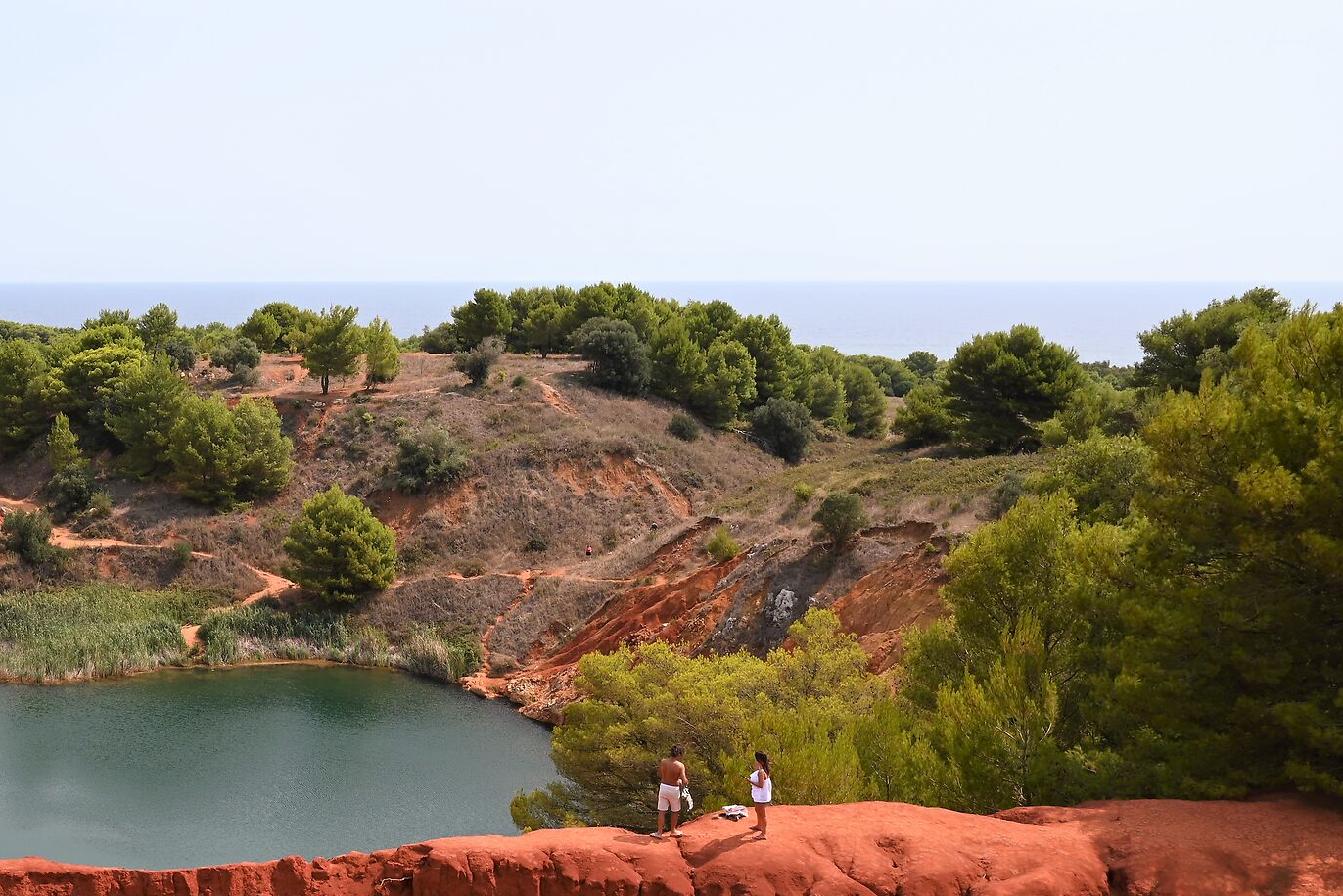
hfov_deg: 43.5
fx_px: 1567
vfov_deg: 31.4
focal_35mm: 42
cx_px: 210
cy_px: 660
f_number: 11
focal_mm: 24
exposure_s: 1/100
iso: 100
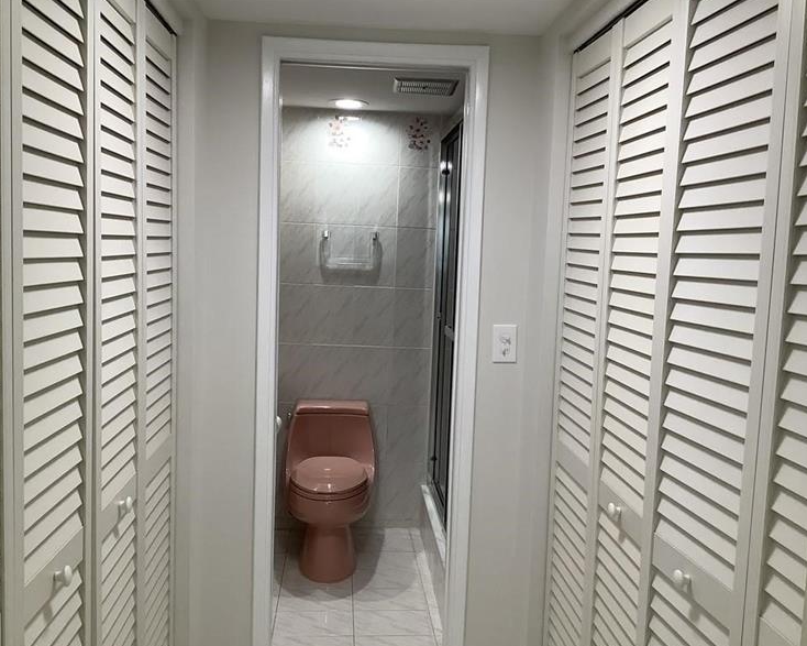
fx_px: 788
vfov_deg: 44.5
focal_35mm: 33
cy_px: 324
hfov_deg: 54.2
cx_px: 397
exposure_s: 1/60
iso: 64
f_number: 2.4
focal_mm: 3.3
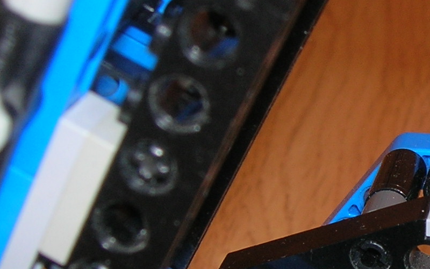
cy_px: 160
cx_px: 460
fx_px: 1207
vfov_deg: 12.7
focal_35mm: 103
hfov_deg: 19.4
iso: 50
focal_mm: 5.7
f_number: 2.9
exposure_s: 1/60.1
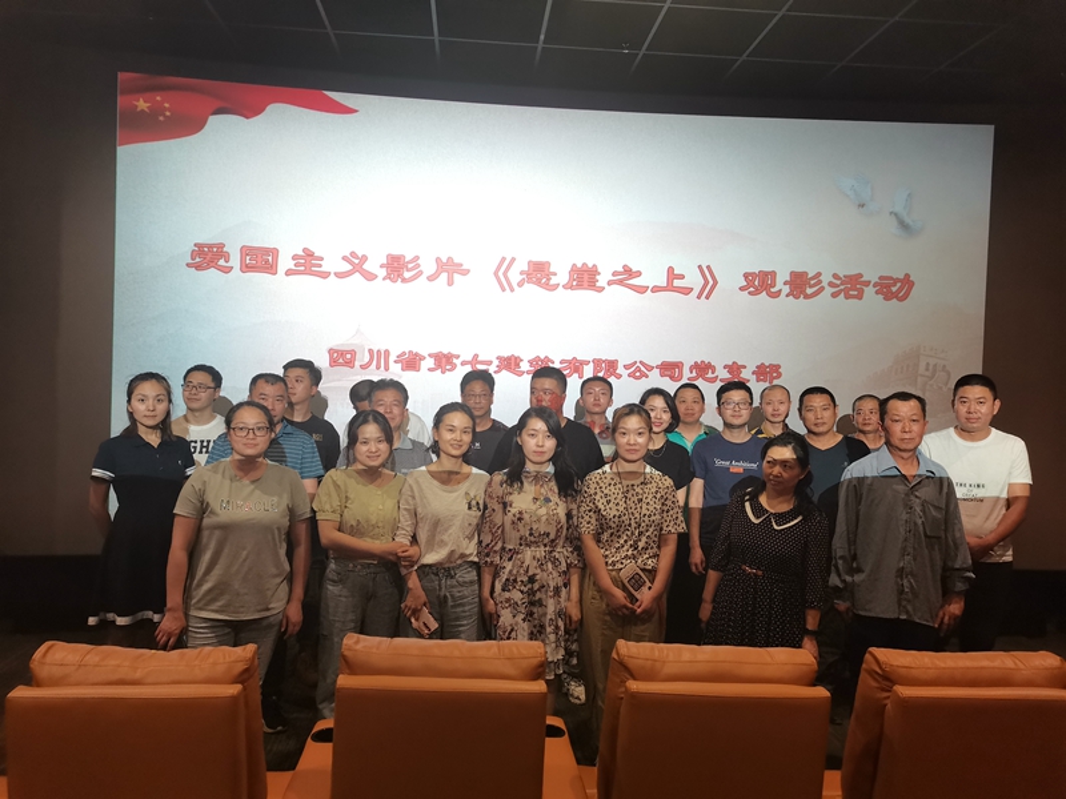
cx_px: 533
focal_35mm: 26
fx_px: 801
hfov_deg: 67.3
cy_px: 400
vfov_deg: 53.1
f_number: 1.8
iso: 800
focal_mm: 5.58
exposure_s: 1/50
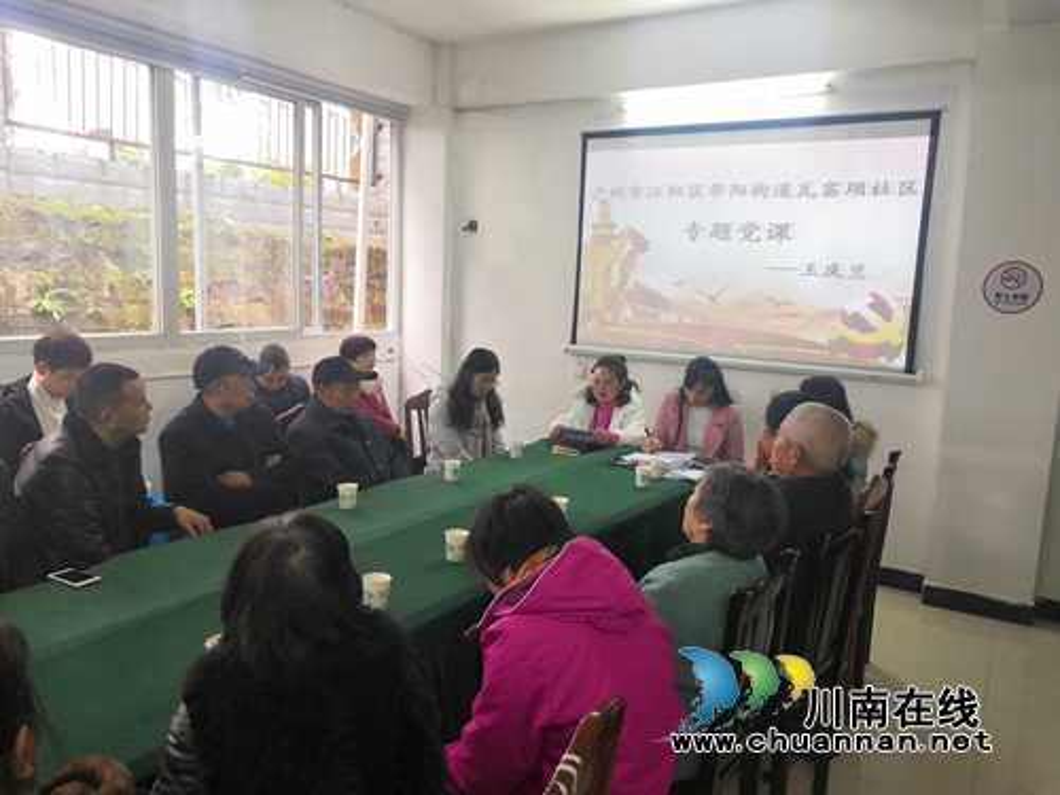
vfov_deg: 51.4
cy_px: 398
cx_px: 530
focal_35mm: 27
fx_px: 827
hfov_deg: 65.3
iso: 250
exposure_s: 1/30
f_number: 1.8
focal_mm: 3.95
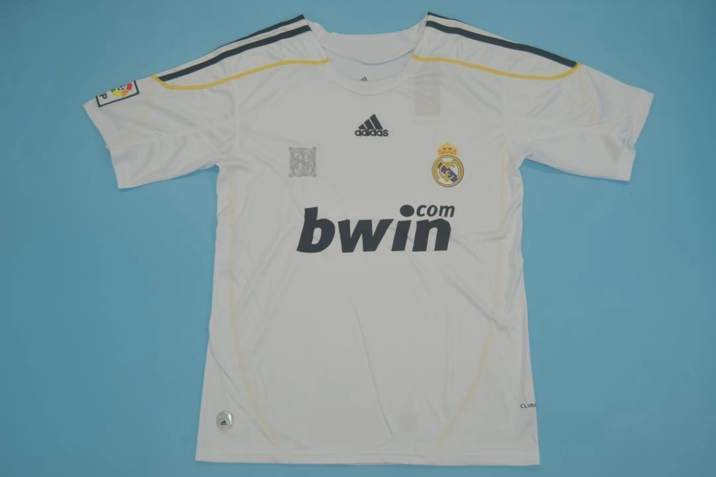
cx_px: 358
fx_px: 656
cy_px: 238
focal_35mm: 33
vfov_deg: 40.0
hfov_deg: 57.2
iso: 200
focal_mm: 22
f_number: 4.5
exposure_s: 1/200
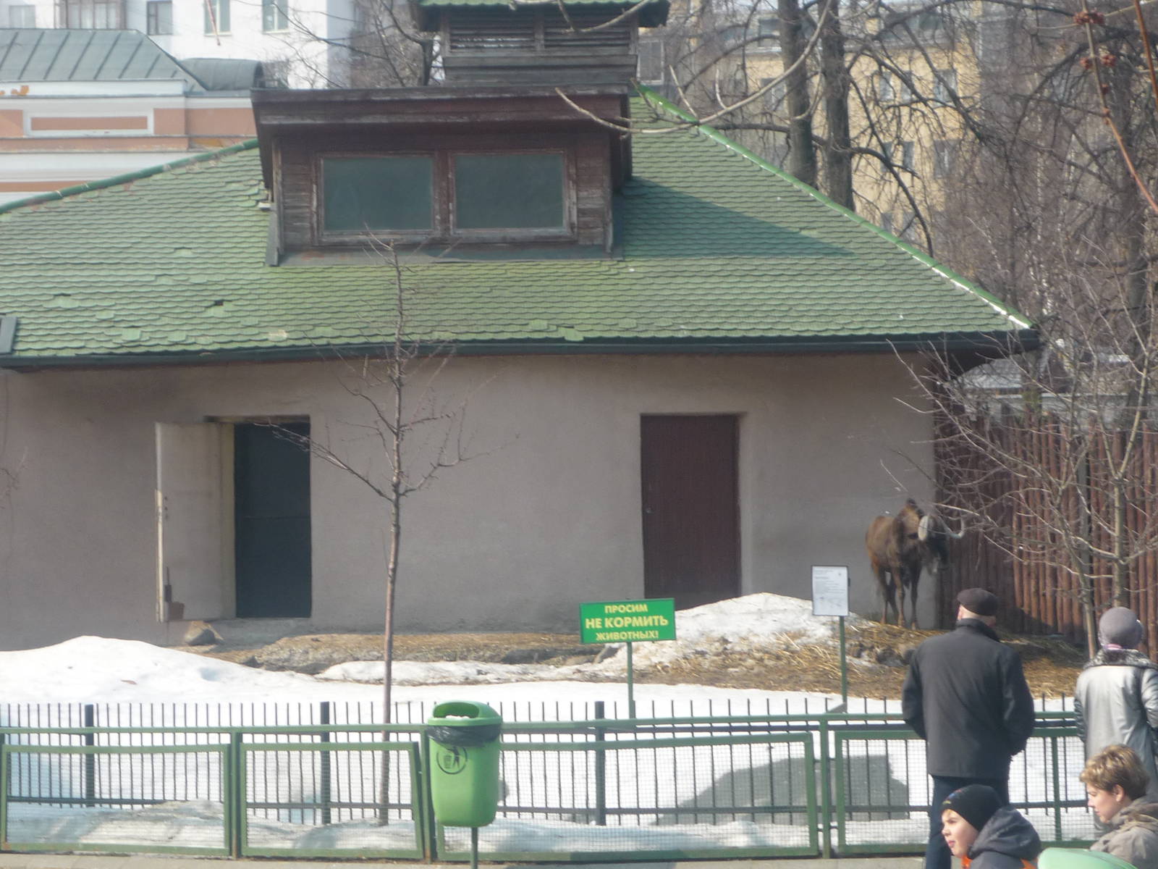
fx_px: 4248
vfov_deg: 11.7
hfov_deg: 15.5
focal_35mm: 127
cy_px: 434
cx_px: 579
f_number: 5.1
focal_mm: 16.5
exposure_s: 1/250
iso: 100
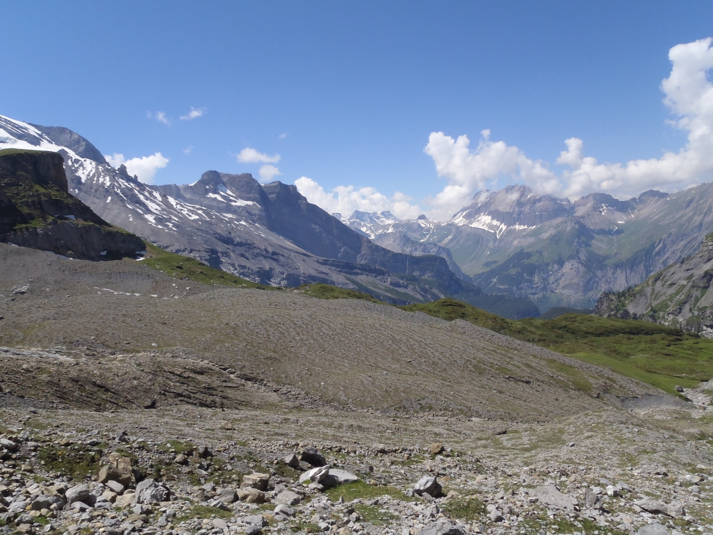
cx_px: 356
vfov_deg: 49.7
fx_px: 577
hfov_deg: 63.4
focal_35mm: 28
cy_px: 268
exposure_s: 1/400
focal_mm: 5
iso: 80
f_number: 5.6
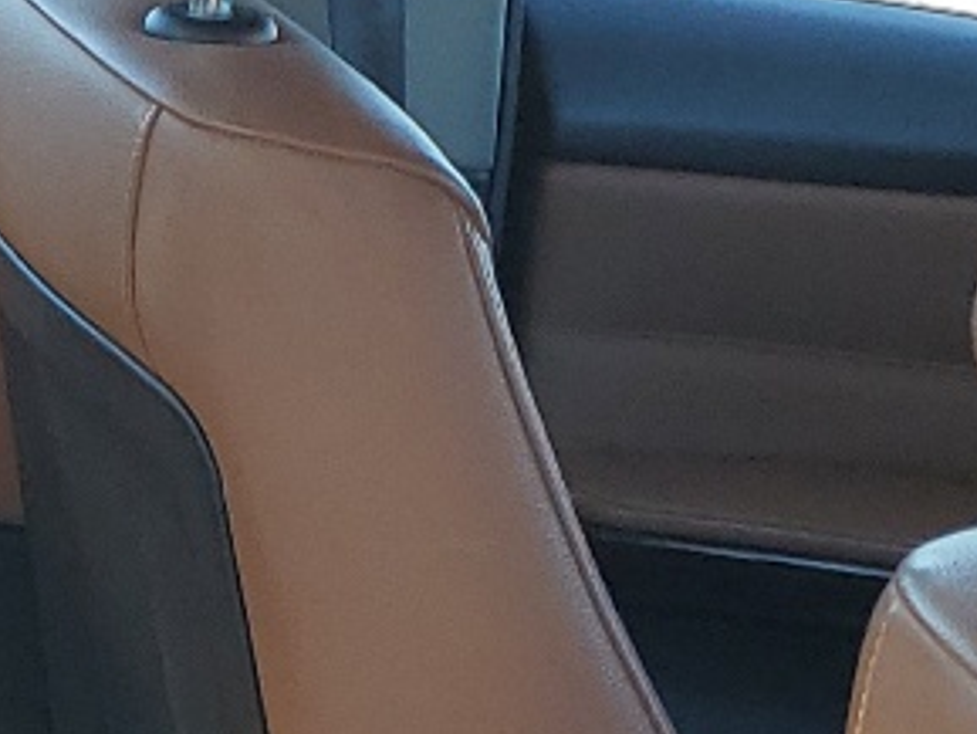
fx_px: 4066
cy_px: 1022
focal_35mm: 144
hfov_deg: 12.1
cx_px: -1007
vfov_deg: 10.1
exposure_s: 1/333
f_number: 1.5
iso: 50
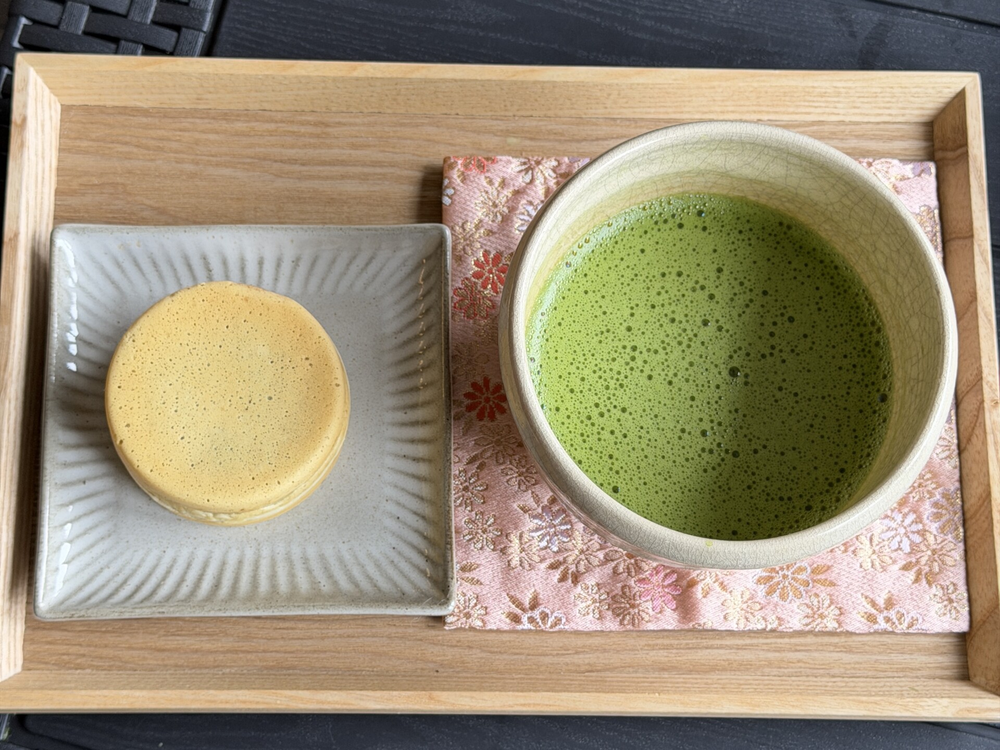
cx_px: 500
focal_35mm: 48
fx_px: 1387
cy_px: 375
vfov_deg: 30.3
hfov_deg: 39.7
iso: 50
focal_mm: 6.76
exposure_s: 1/216
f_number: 1.78
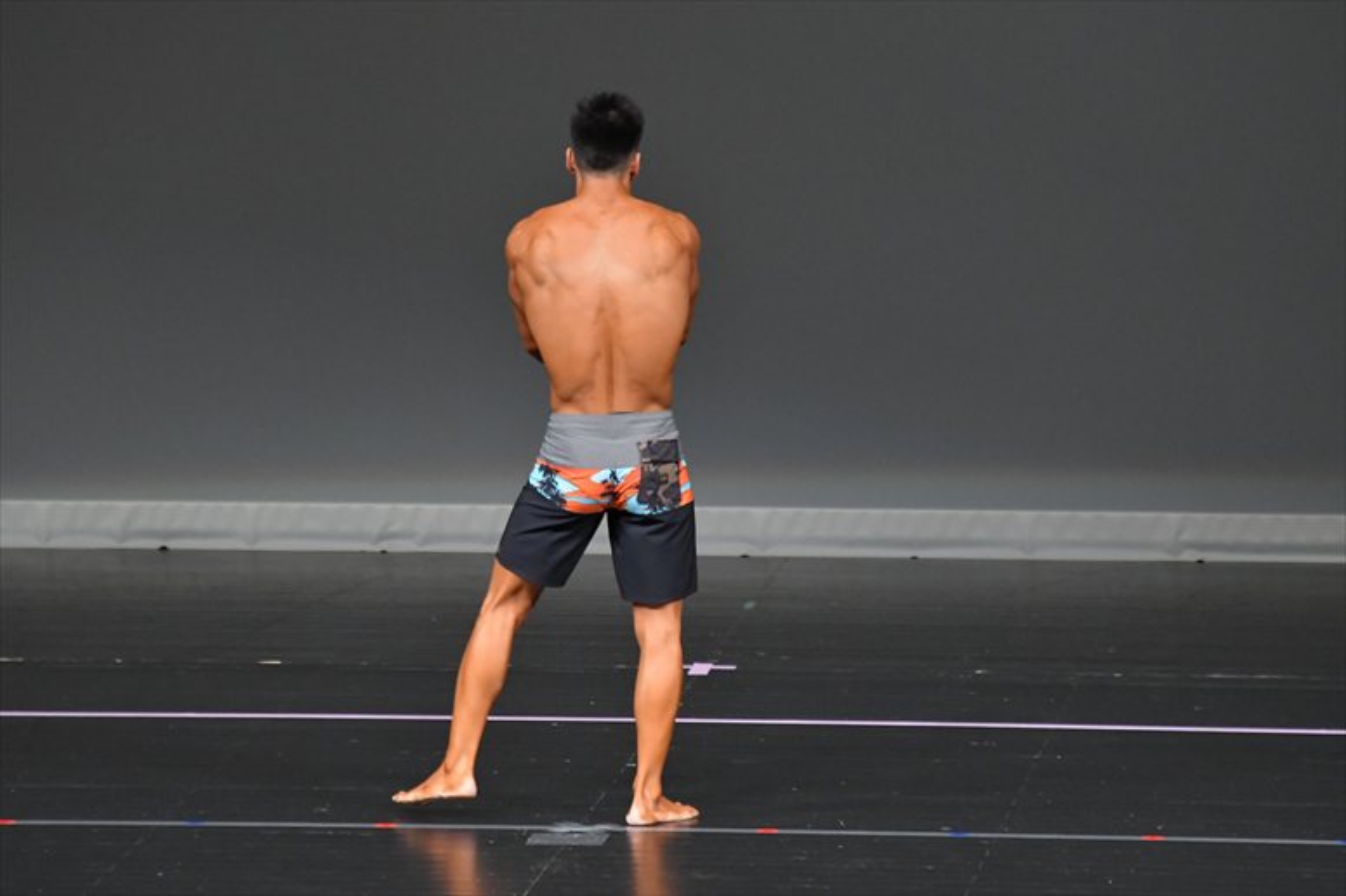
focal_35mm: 315
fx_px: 11772
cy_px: 448
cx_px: 673
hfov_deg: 6.5
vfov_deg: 4.4
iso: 4000
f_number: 5.6
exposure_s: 1/400
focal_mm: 210
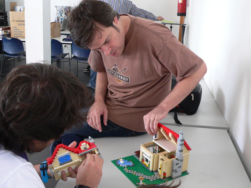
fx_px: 283
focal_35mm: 39
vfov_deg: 36.8
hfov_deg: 47.8
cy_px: 93
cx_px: 119
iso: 200
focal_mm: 6
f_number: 2.8
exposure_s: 1/25
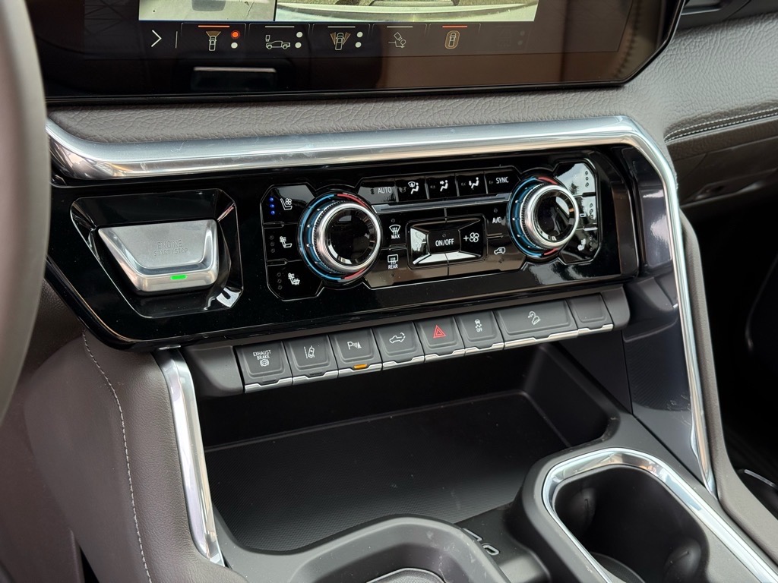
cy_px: 292
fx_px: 1079
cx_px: 389
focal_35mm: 48
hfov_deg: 39.7
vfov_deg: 30.3
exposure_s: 1/160
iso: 160
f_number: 1.78
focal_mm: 6.76
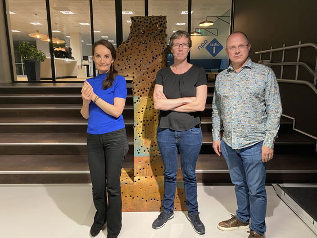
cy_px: 119
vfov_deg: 53.1
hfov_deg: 67.3
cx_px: 158
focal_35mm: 26
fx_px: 238
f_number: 1.8
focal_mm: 4.25
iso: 125
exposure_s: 1/50
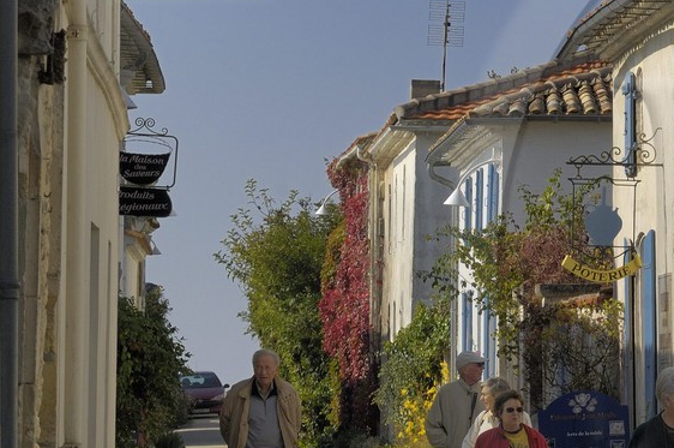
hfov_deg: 6.8
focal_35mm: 299
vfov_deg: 4.6
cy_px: 274
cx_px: 937
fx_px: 5590
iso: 100
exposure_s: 1/160
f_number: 12
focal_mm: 70
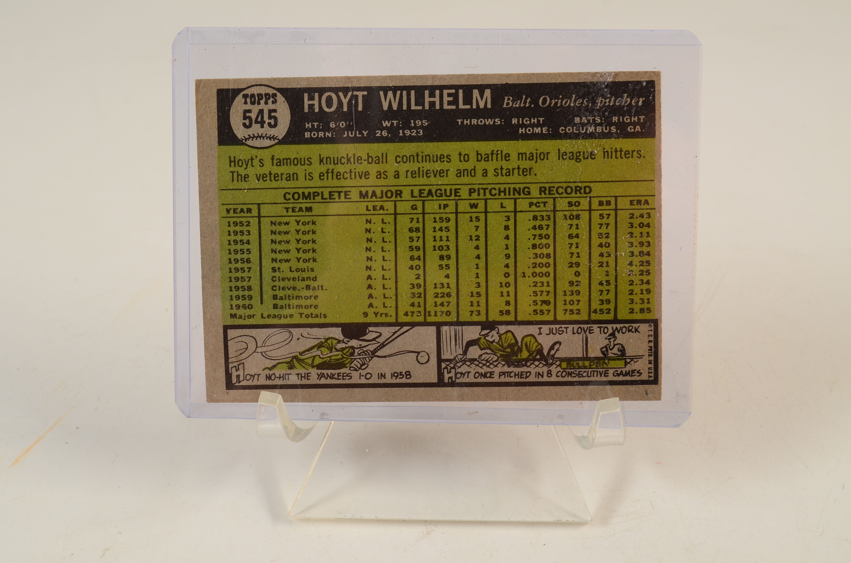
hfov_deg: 39.0
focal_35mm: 51
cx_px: 426
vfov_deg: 26.4
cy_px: 282
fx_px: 1203
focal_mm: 34
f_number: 13
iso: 200
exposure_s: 1/160
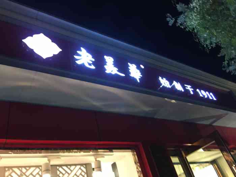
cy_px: 88
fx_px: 198
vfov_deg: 48.2
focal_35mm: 29
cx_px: 118
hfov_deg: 61.7
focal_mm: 4.15
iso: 100
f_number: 2.2
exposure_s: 1/10
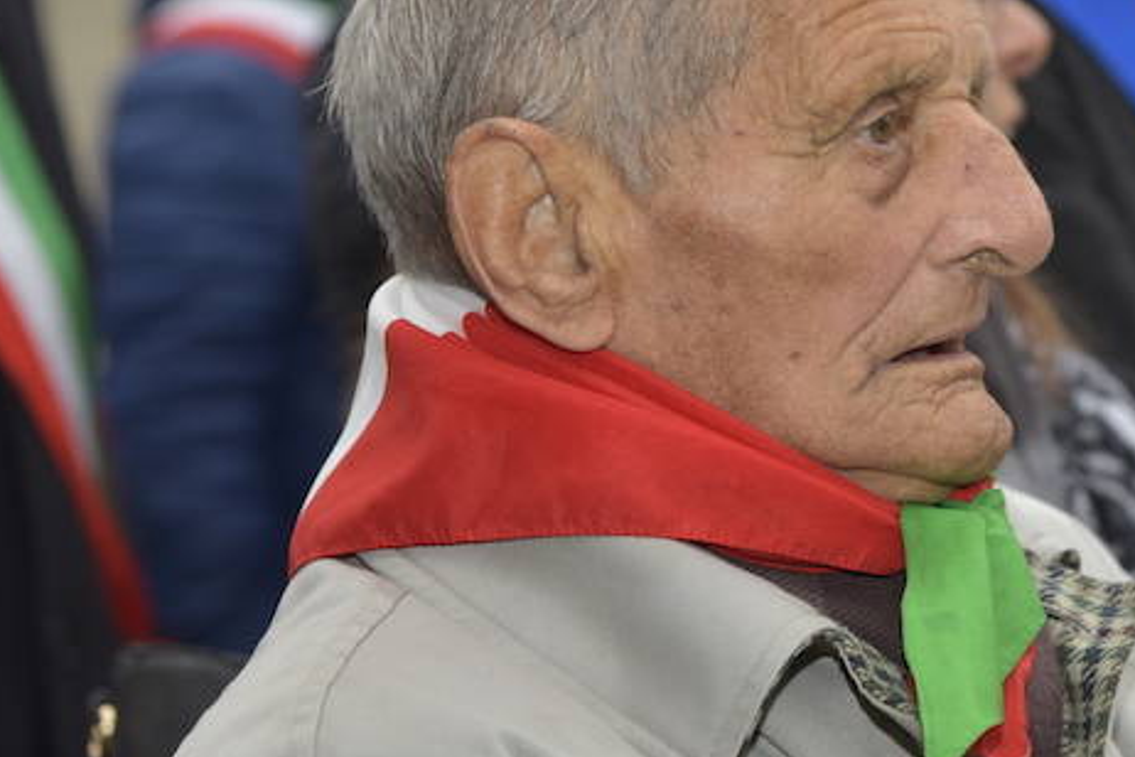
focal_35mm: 182
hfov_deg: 11.2
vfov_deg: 7.5
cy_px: 320
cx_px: 965
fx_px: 5738
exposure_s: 1/125
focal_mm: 105
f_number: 5.6
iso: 400
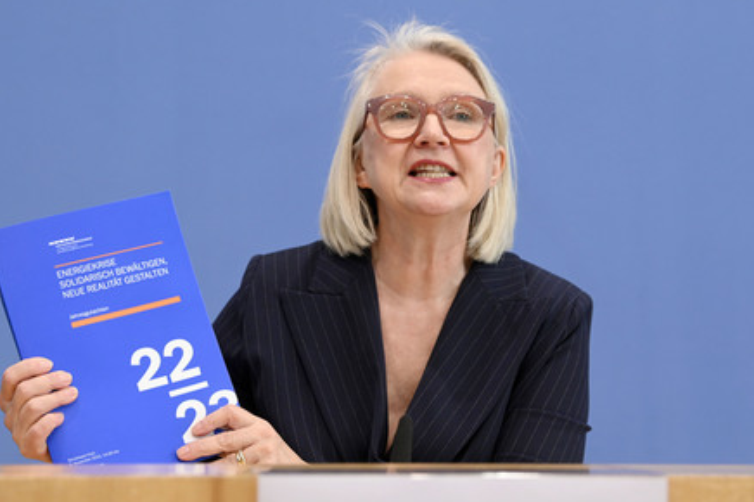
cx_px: 374
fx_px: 1863
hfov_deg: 22.9
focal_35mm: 89
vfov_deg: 15.3
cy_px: 253
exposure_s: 1/640
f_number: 5
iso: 3200
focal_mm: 86
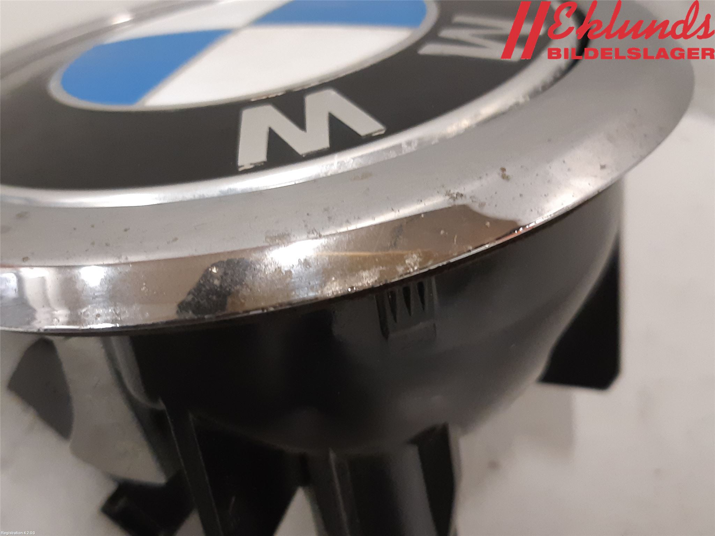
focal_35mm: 26
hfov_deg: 67.3
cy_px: 268
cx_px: 358
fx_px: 537
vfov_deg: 53.1
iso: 250
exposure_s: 1/50
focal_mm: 3.93
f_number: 1.7
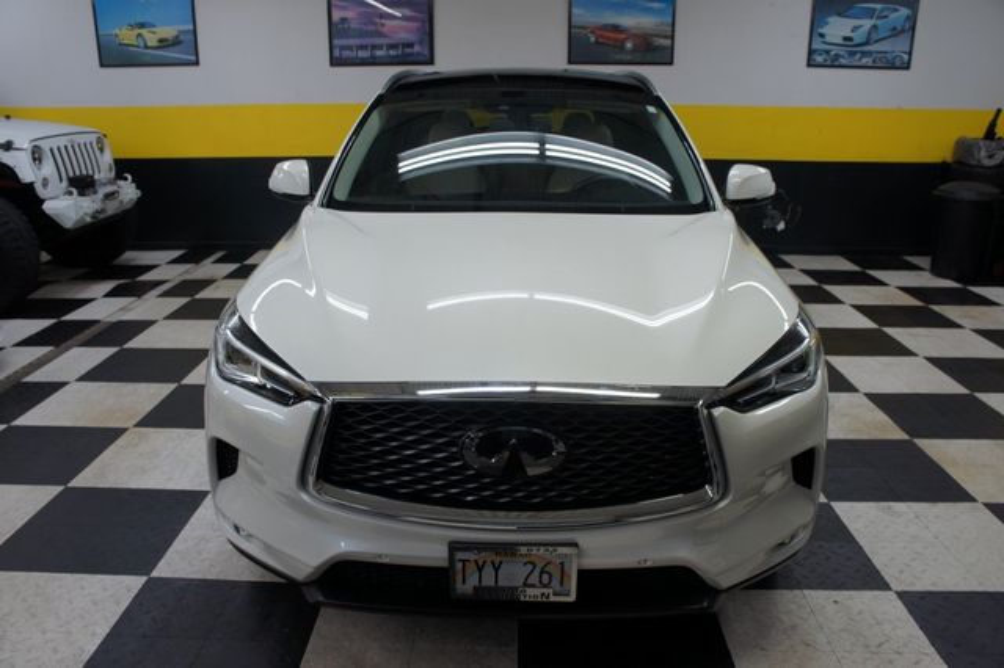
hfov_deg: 64.6
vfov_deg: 45.6
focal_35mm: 28
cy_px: 334
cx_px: 502
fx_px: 794
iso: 200
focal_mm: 19
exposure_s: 1/40
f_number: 4.5
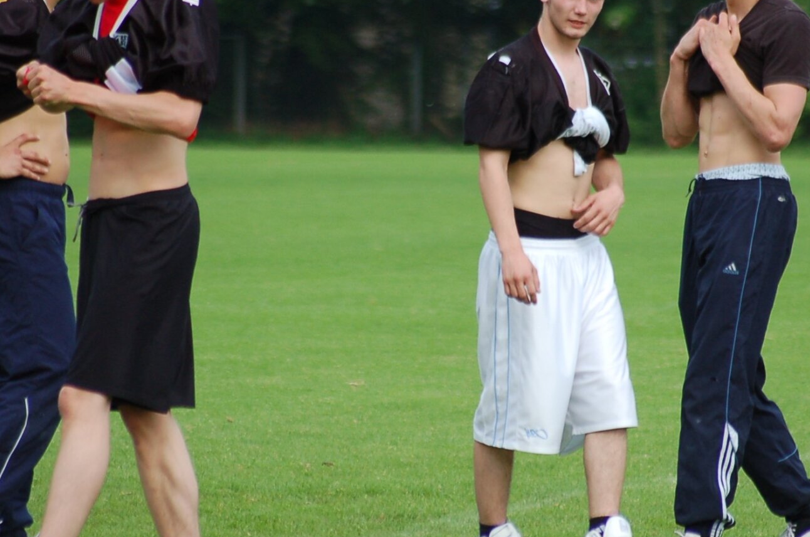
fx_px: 13765
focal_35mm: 613
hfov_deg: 3.4
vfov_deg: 2.2
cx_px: 509
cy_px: 223
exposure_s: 1/800
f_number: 5.3
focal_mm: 240
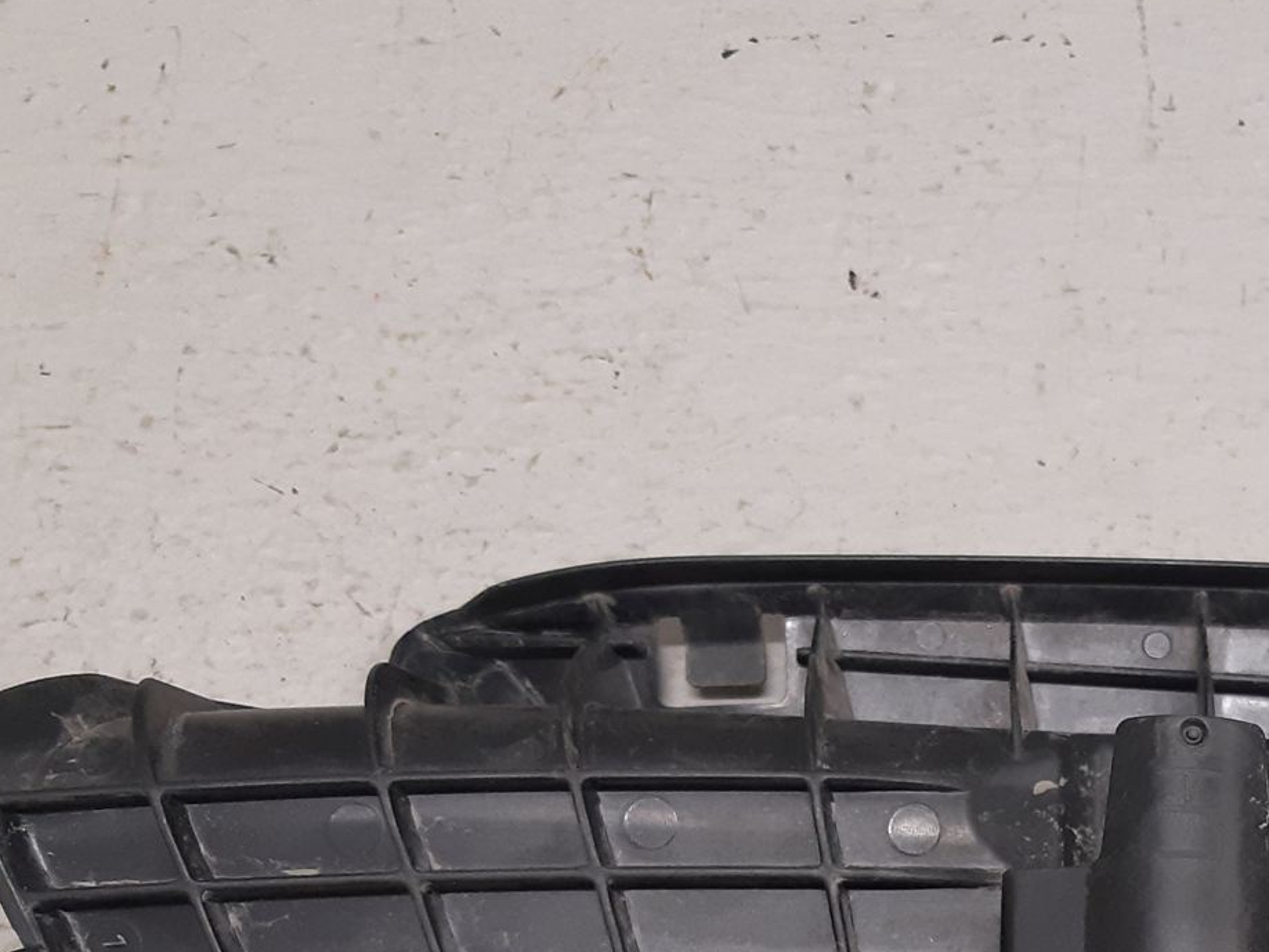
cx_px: 1095
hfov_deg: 31.9
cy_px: 978
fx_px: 2127
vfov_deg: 24.0
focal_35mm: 58
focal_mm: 3.93
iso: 160
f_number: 1.7
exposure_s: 1/50
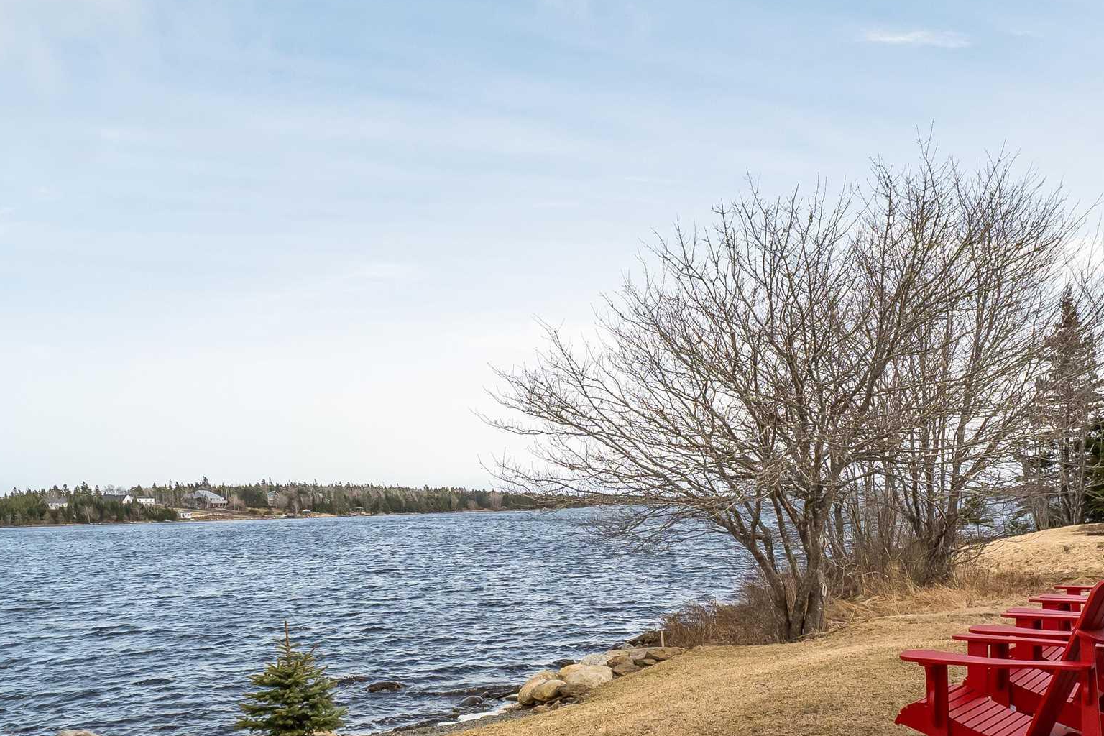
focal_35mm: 30
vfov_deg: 42.7
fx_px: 920
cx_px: 567
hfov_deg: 61.9
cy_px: 520
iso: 400
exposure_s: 1/2000
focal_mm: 10
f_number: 6.3
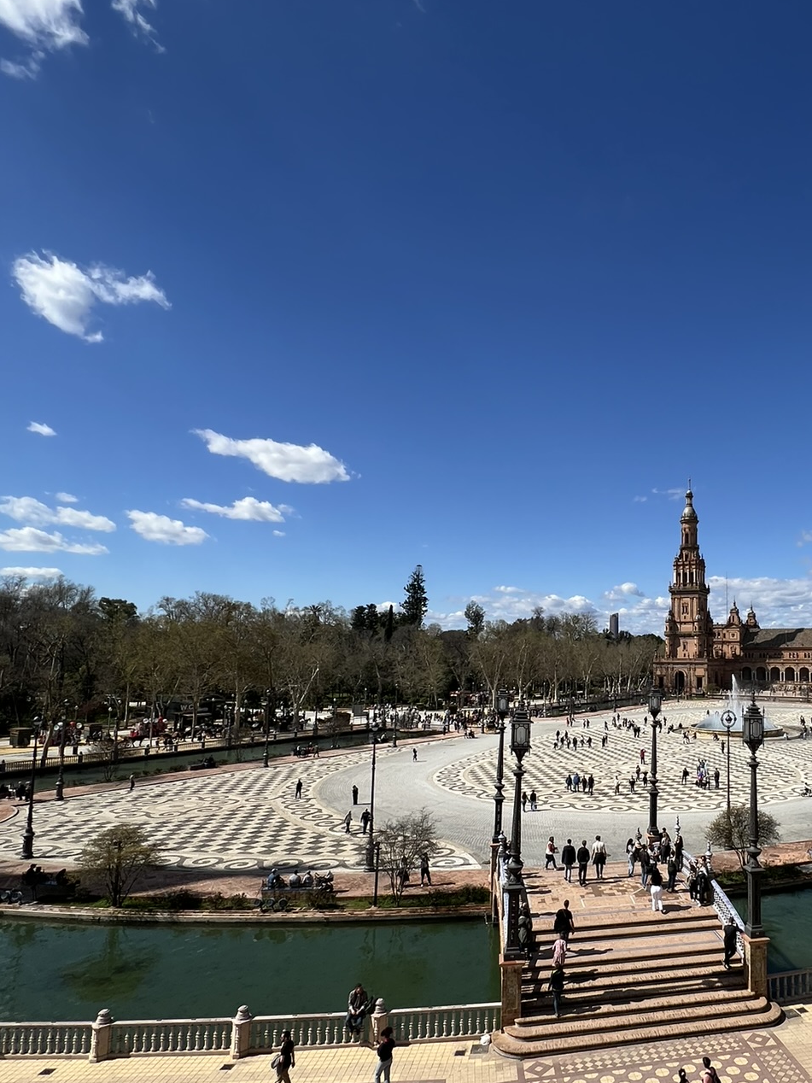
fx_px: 657
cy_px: 588
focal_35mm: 21
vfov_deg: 78.8
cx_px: 641
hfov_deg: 58.9
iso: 32
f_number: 1.8
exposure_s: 1/2660
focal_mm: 1.57
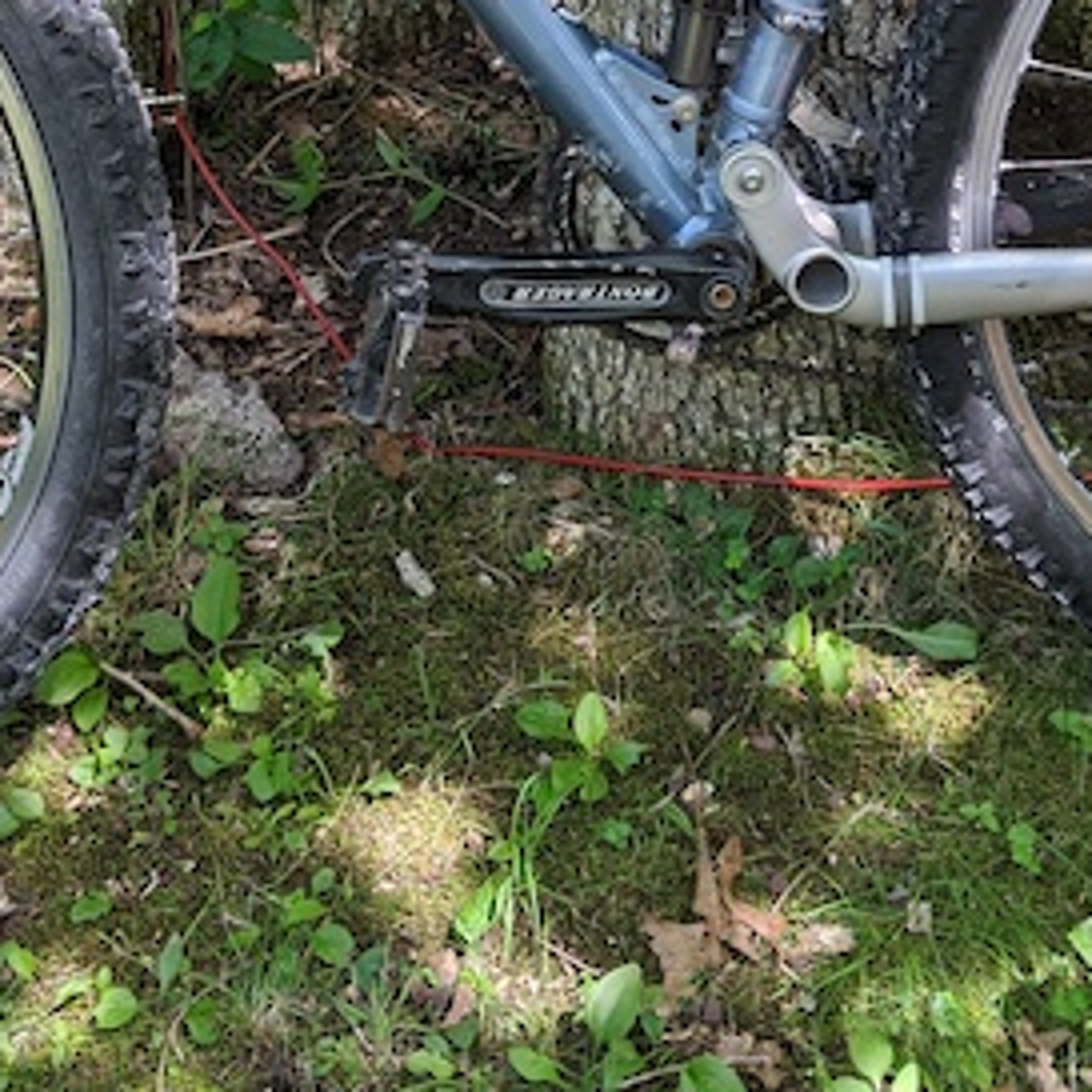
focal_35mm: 70
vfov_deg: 23.6
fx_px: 2498
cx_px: 568
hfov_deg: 24.7
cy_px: -8
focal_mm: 4.44
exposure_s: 1/201
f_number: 1.8
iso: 53
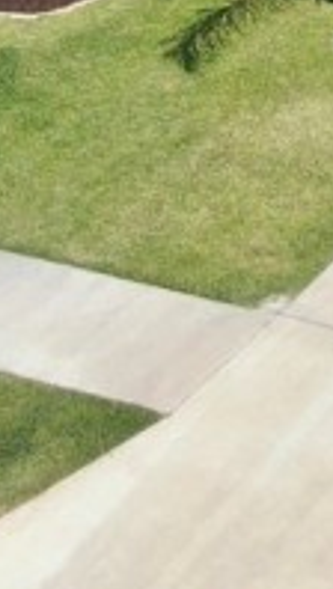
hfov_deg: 7.4
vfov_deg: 14.3
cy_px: -413
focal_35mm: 135
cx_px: 1157
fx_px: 2110
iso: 110
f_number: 2.8
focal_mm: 4.39
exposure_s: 1/1600
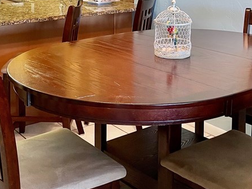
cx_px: 103
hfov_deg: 32.1
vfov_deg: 23.7
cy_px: 14
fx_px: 437
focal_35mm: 60
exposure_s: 1/60
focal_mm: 4.2
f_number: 1.6
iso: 160
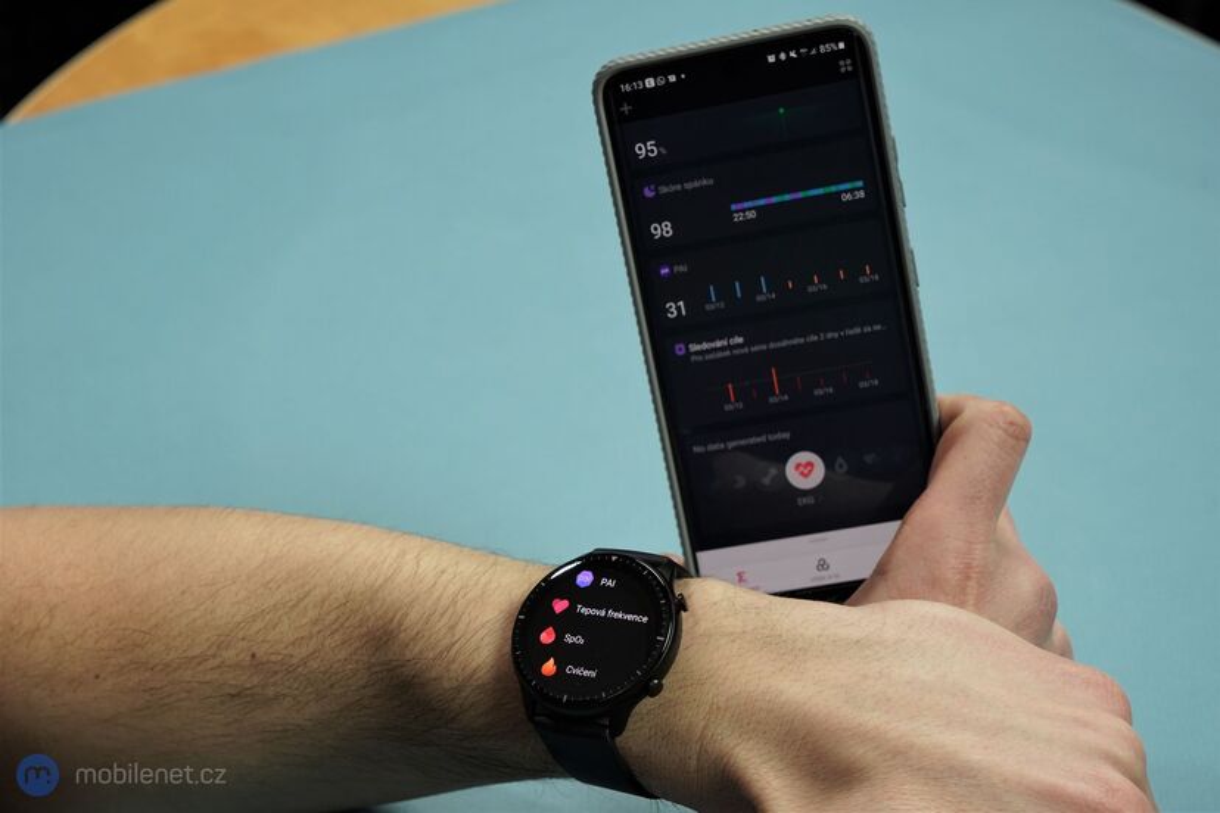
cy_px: 406
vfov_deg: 25.1
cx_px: 610
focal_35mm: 54
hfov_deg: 36.9
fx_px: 1830
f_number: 7.1
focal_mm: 54
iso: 1250
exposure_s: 1/160
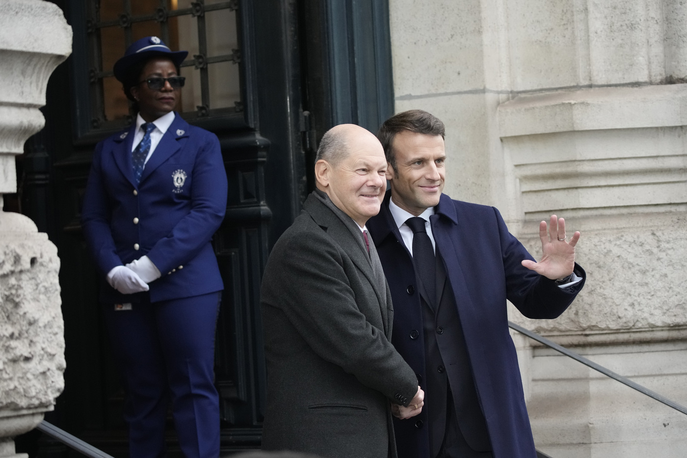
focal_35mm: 100
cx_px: 344
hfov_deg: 20.4
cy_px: 229
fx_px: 1908
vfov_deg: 13.7
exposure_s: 1/800
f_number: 4.5
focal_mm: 100
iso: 3200
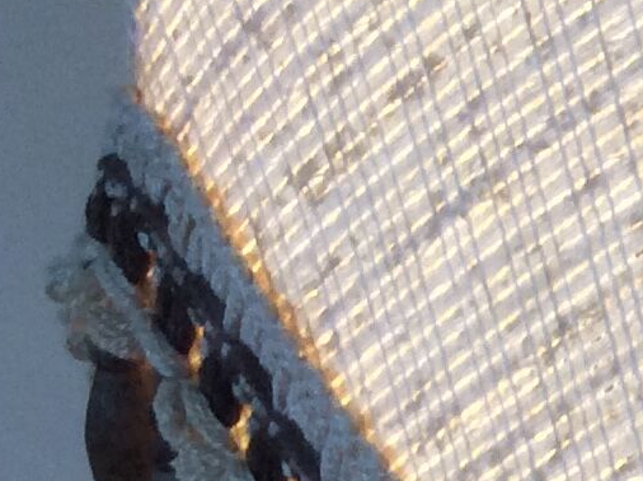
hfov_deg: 10.4
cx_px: 1549
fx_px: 3042
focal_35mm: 164
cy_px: 1112
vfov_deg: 8.4
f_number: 2.4
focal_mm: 3.3
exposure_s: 1/100
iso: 64
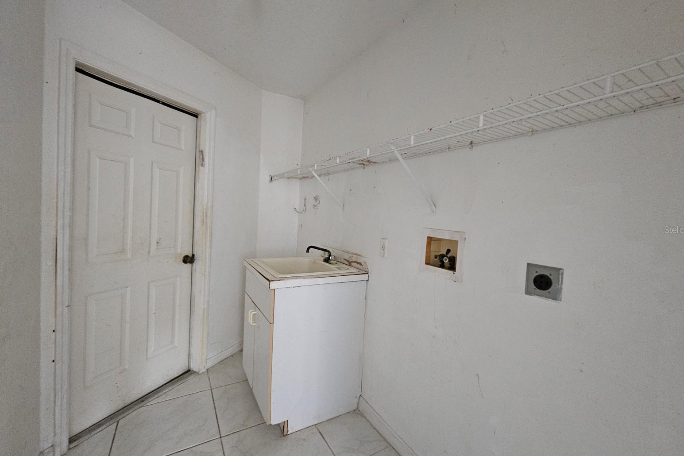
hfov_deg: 104.2
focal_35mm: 14
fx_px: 266
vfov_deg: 81.2
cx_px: 352
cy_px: 229
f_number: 2.2
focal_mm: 2.2
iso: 640
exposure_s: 1/30
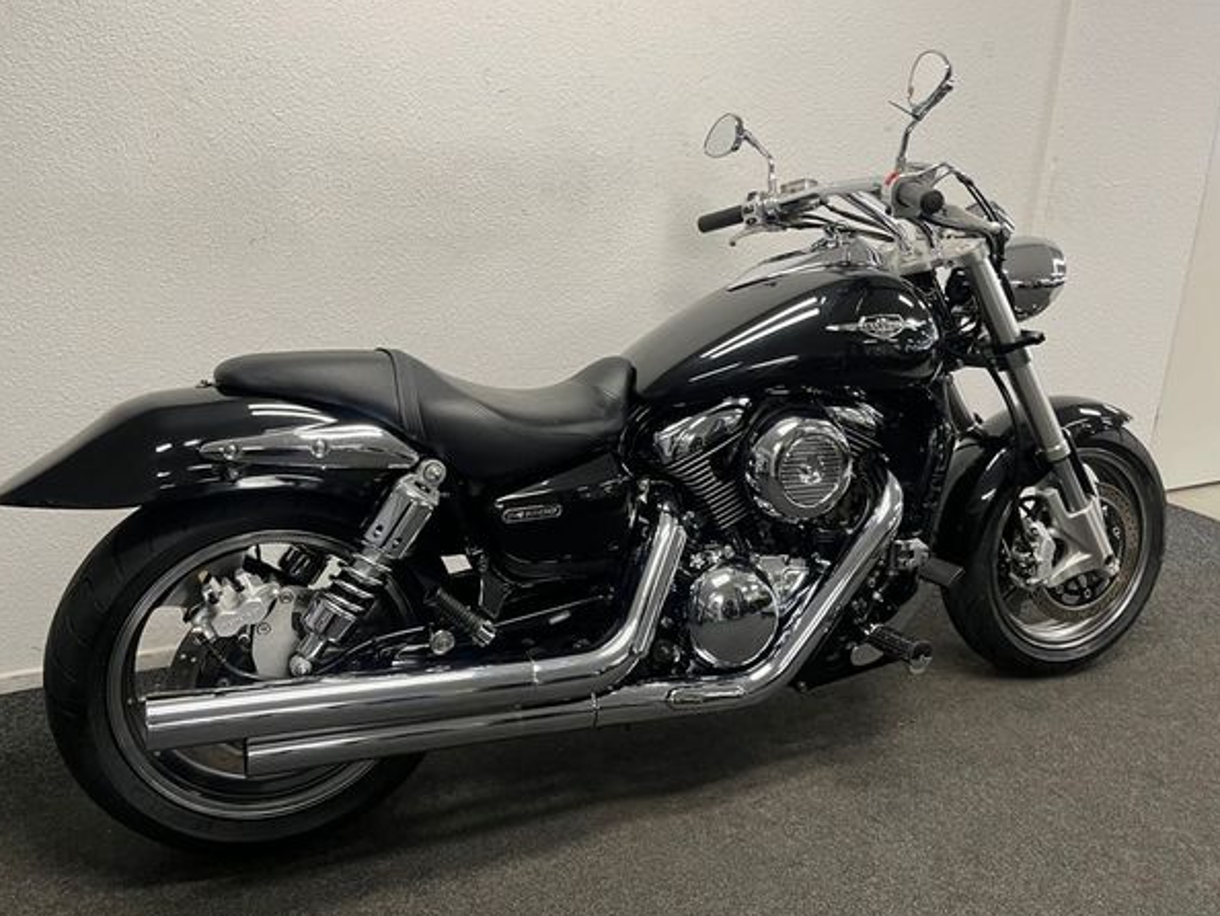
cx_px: 604
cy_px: 452
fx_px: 987
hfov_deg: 63.4
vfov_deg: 49.8
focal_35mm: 28
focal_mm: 5.1
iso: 80
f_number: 1.6
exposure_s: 1/50
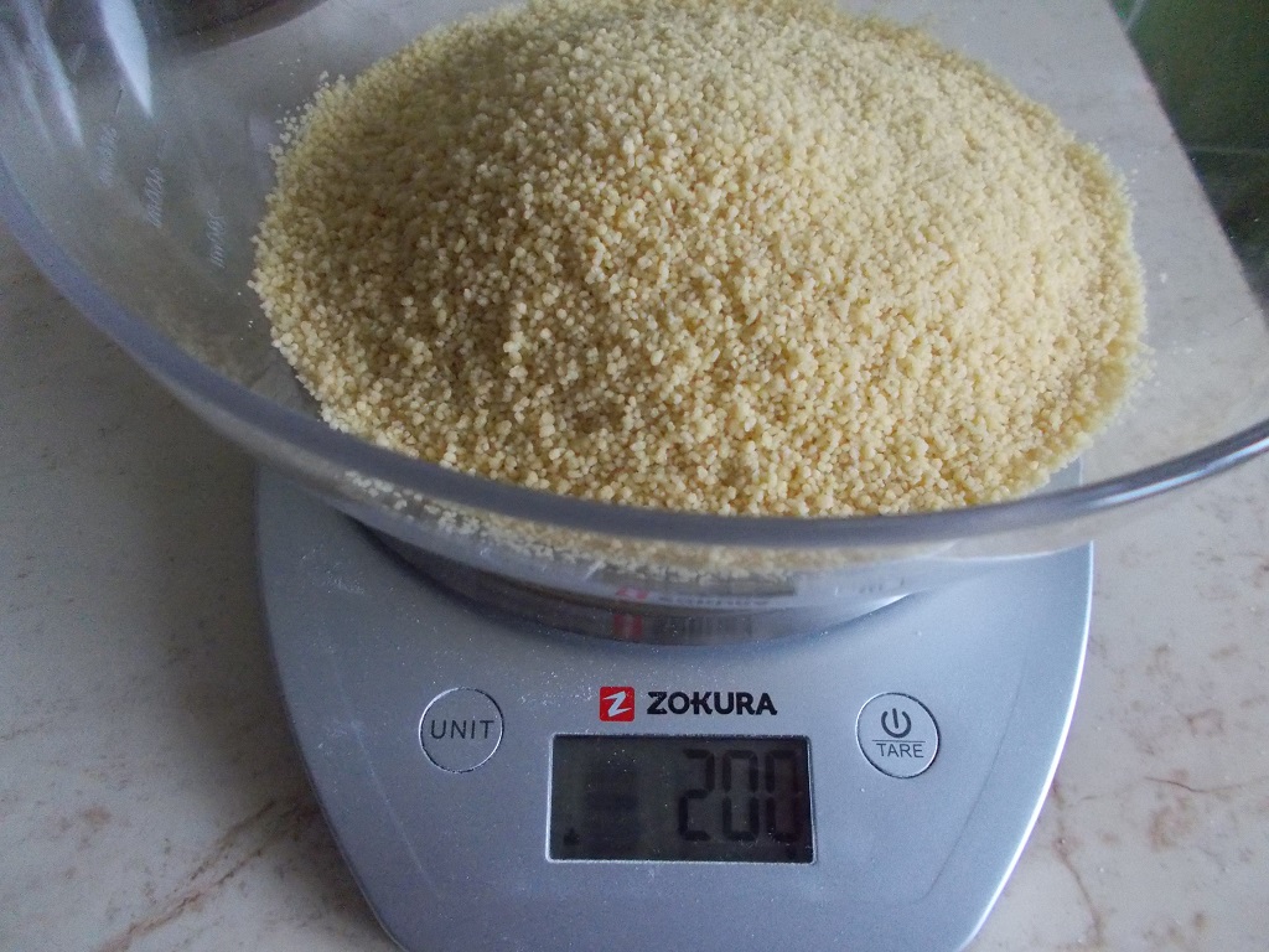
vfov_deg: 53.1
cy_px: 476
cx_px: 634
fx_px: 953
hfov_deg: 67.3
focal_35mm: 26
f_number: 3.2
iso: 800
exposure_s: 1/100
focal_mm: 4.6
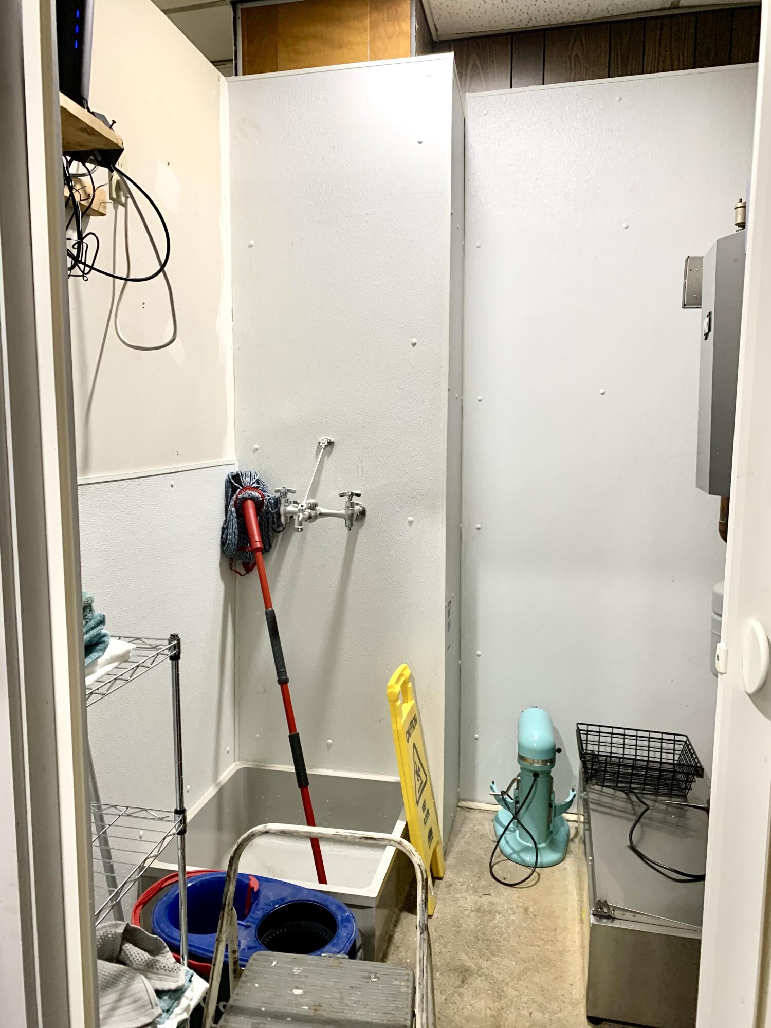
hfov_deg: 53.1
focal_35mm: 26
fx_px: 772
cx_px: 386
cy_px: 514
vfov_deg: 67.3
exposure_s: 1/60
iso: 160
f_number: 1.8
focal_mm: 4.25
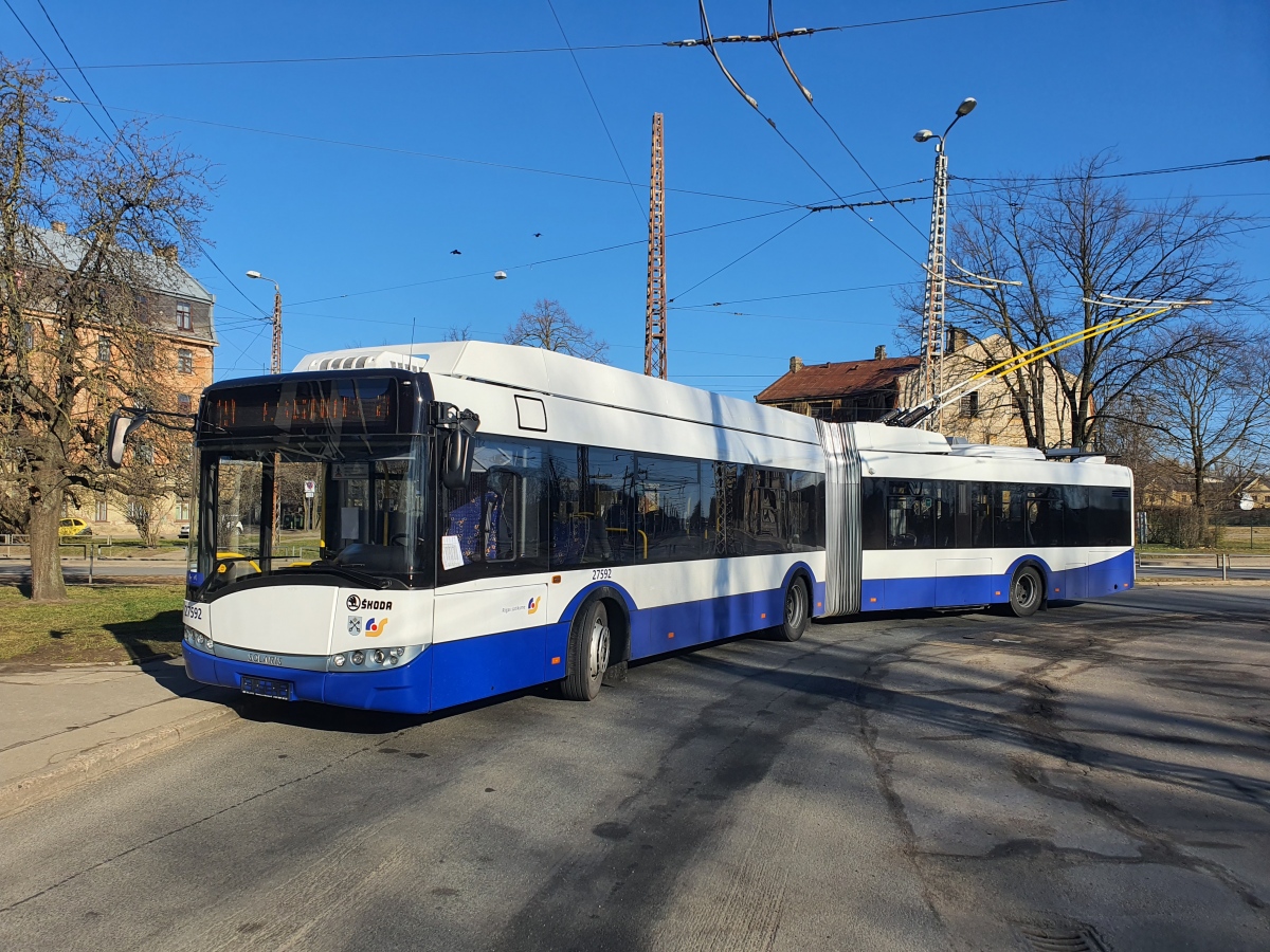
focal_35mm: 26
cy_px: 476
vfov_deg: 53.1
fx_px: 954
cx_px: 635
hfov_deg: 67.3
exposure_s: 1/2160
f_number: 2.4
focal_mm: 4.3
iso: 50
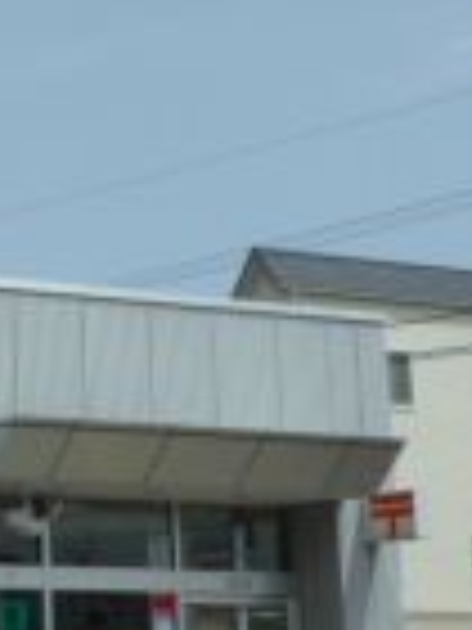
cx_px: -252
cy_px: 284
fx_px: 2073
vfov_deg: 17.3
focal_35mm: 114
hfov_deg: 12.3
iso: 80
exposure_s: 1/800
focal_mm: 4.4
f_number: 5
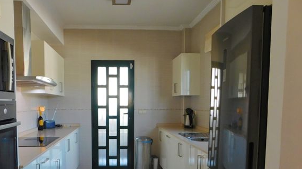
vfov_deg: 36.9
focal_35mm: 31
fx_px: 248
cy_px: 124
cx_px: 125
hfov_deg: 62.2
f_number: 3
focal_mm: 4
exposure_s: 1/50
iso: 125
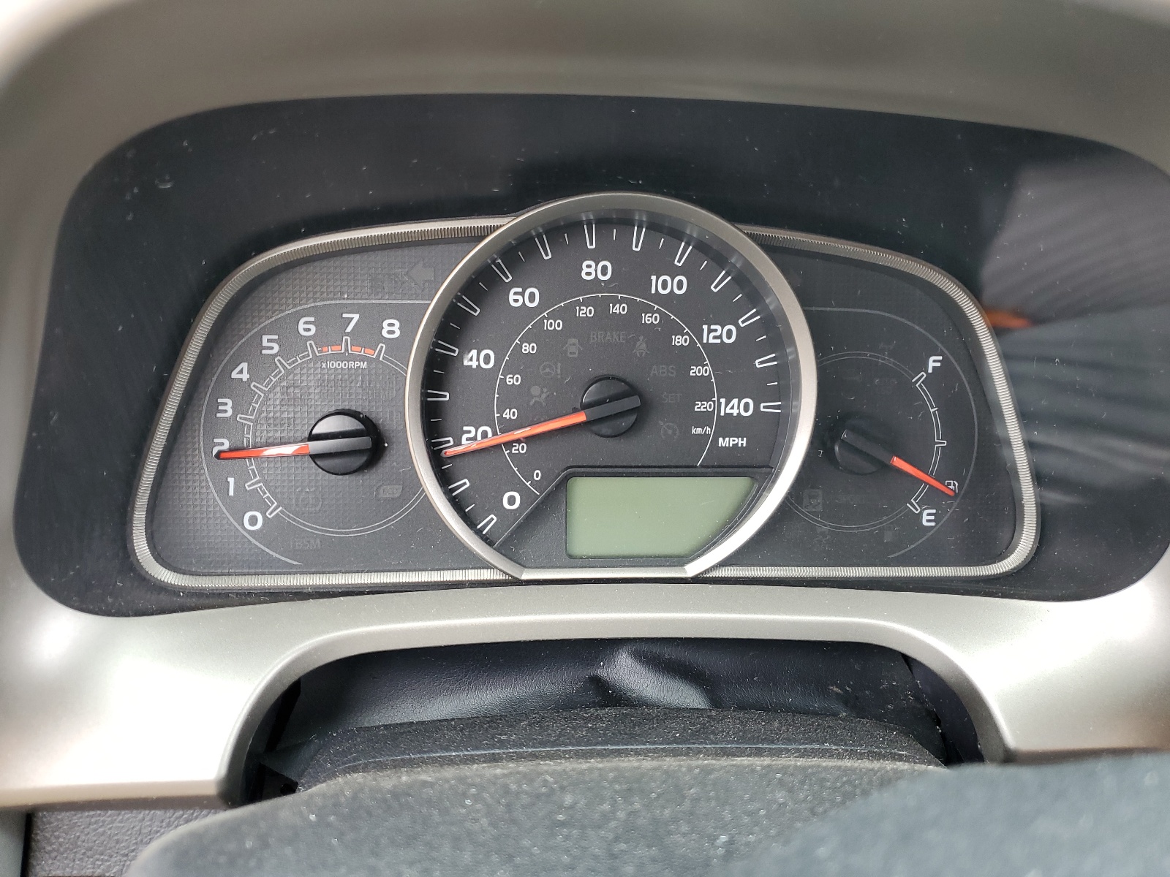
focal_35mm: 26
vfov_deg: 53.1
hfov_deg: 67.3
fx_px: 879
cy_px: 438
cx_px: 585
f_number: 1.5
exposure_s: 1/120
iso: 66
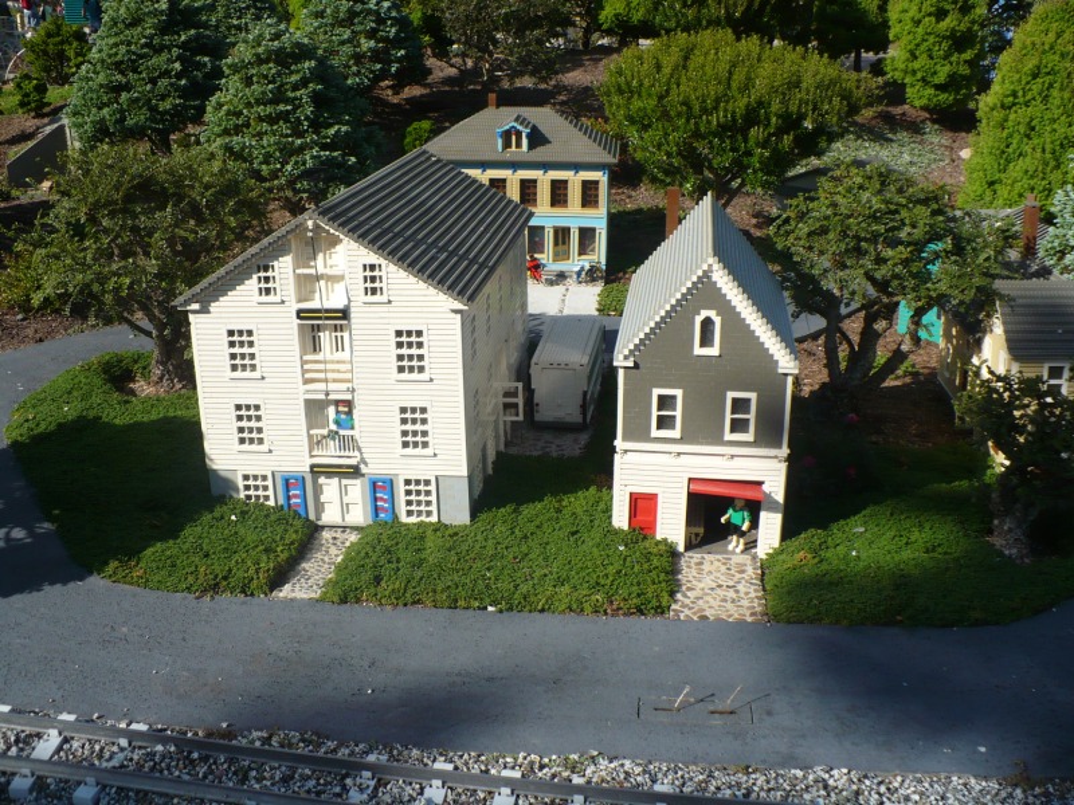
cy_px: 402
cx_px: 537
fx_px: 1148
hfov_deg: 50.1
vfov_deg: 38.7
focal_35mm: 37
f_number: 8
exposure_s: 1/160
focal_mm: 6.1
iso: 100
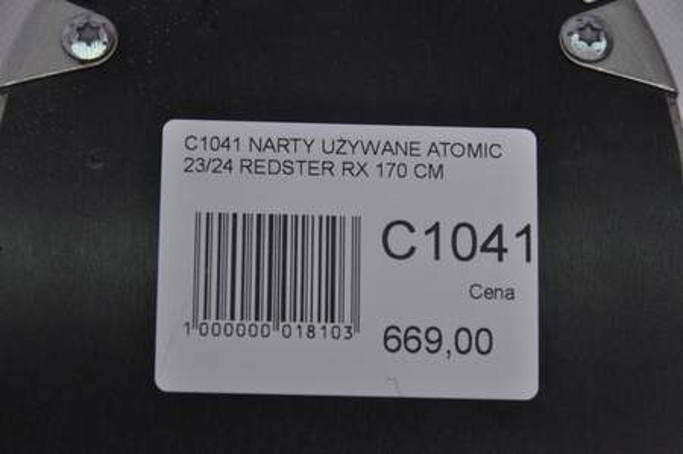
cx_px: 342
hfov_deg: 13.1
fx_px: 2985
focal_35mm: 158
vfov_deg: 8.7
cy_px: 227
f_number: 9.5
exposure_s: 1/125
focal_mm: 105
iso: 3200
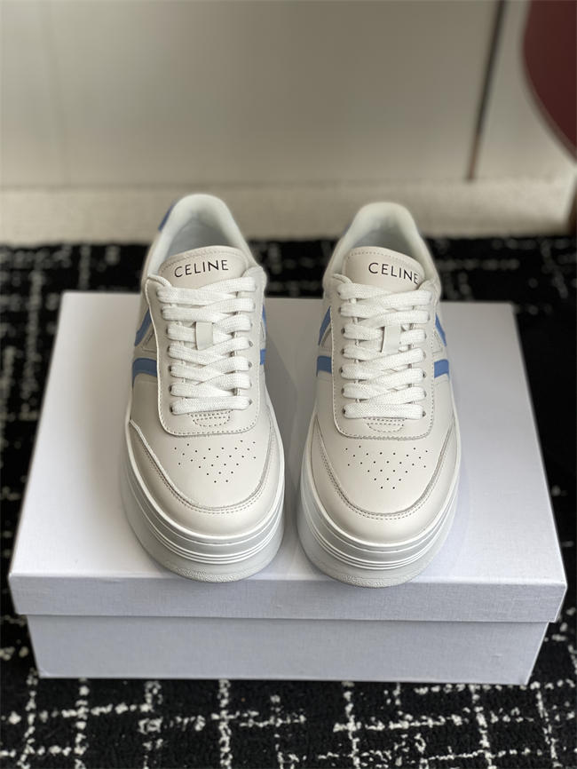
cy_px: 384
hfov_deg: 28.0
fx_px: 1155
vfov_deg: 36.8
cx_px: 288
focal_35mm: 52
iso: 20
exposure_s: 1/271
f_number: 2
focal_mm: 6
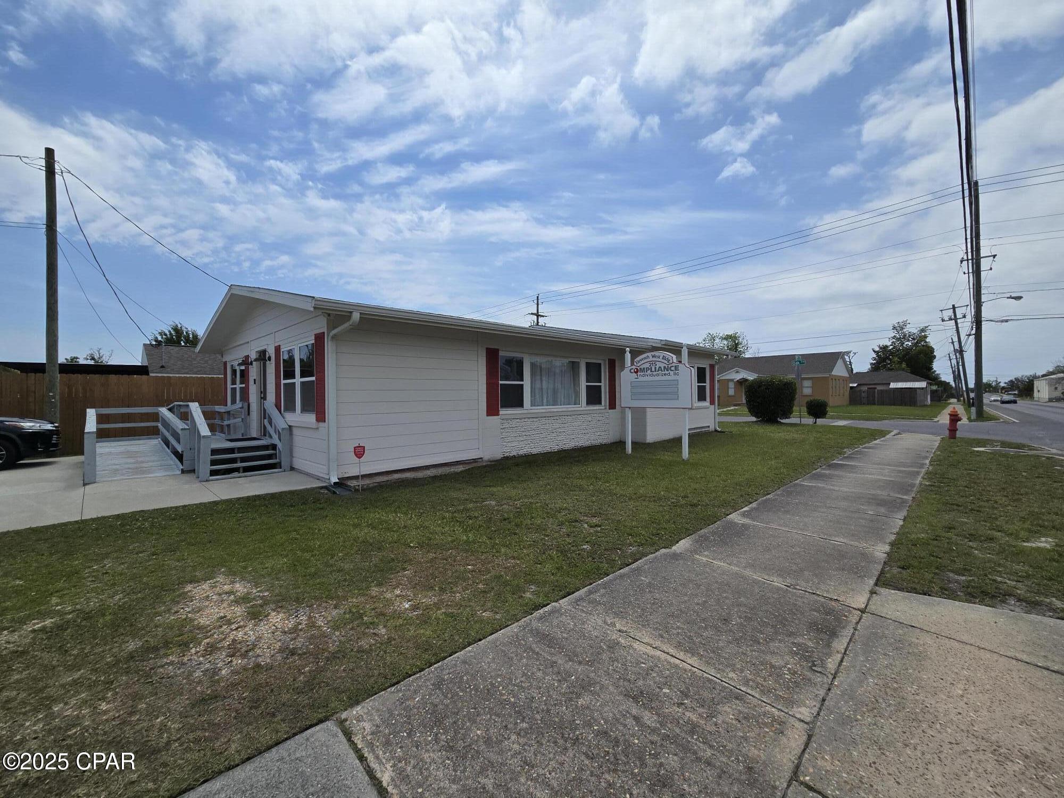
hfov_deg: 106.2
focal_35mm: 13
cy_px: 399
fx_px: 400
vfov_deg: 89.9
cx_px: 532
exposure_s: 1/4517
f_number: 2.2
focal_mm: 2.2
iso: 50
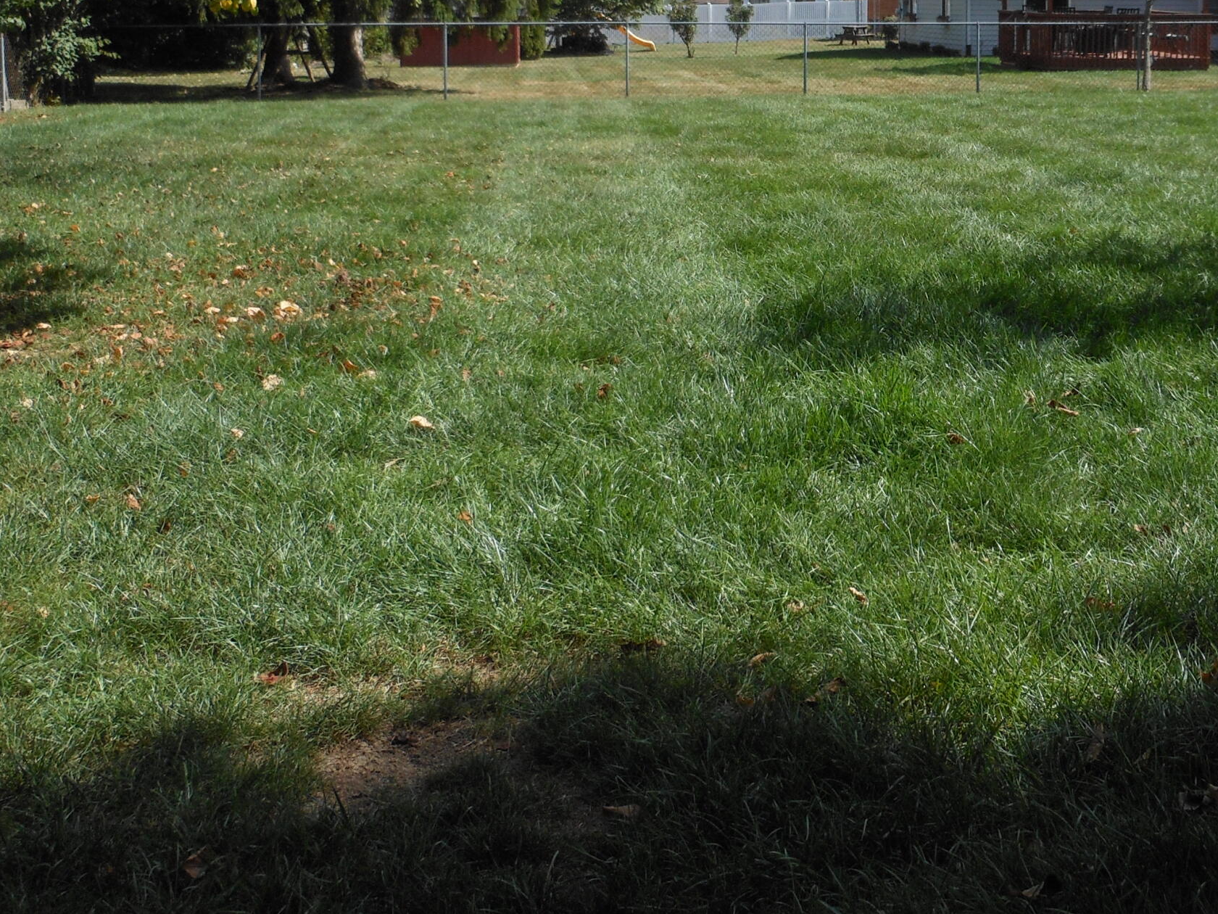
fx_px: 1759
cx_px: 855
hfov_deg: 37.6
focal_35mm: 50
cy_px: 136
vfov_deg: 28.3
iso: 80
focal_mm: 5
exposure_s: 1/500
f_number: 3.7
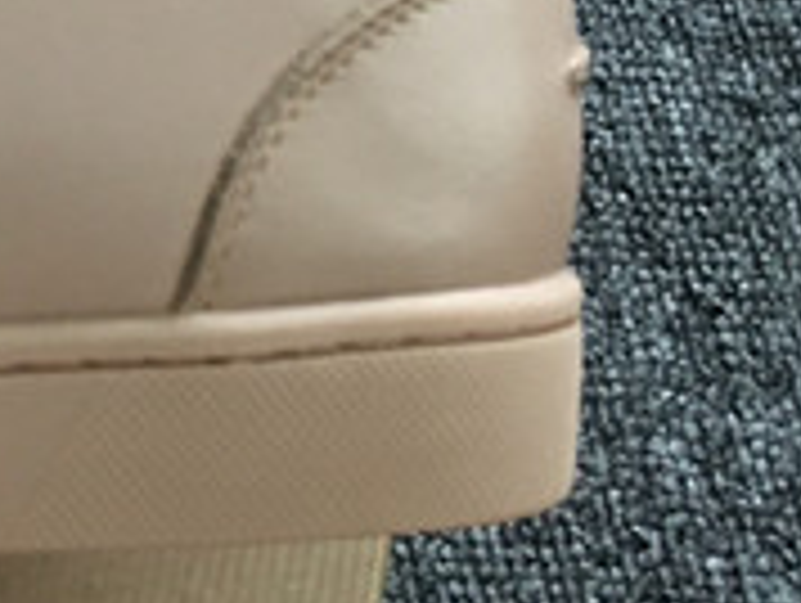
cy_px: -425
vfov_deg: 12.1
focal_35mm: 114
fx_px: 2641
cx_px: -441
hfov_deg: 15.7
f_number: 2.2
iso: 160
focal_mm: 4.15
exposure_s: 1/33
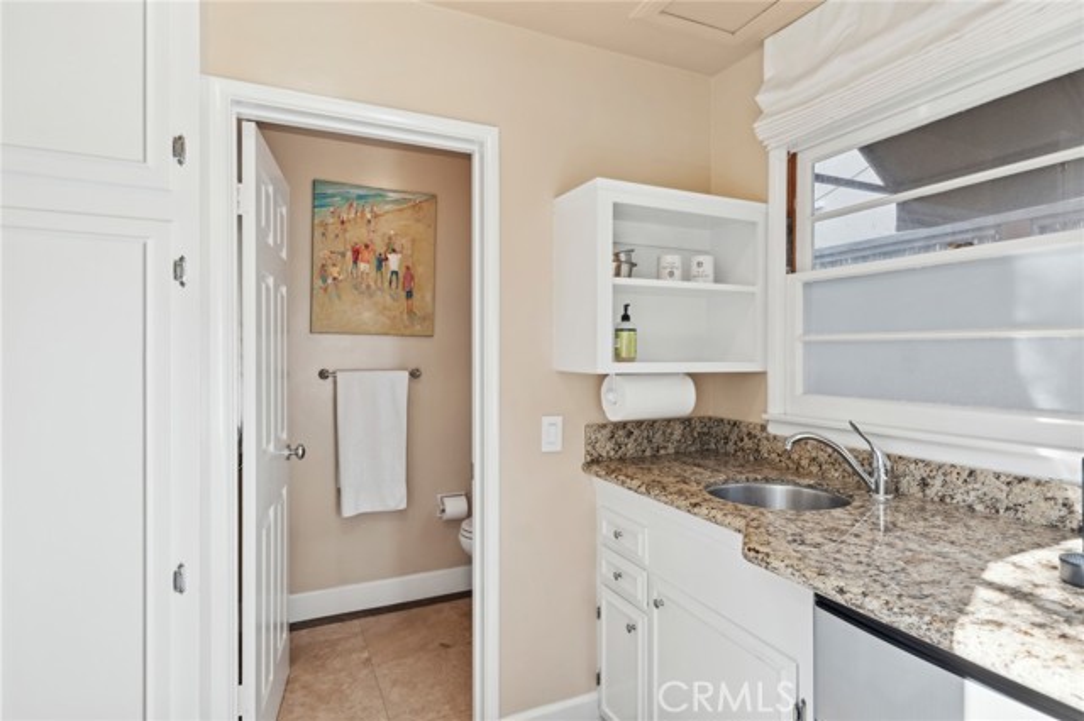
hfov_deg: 90.0
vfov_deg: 67.3
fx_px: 542
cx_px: 542
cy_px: 360
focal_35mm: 18
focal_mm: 18
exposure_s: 1/25
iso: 200
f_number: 9
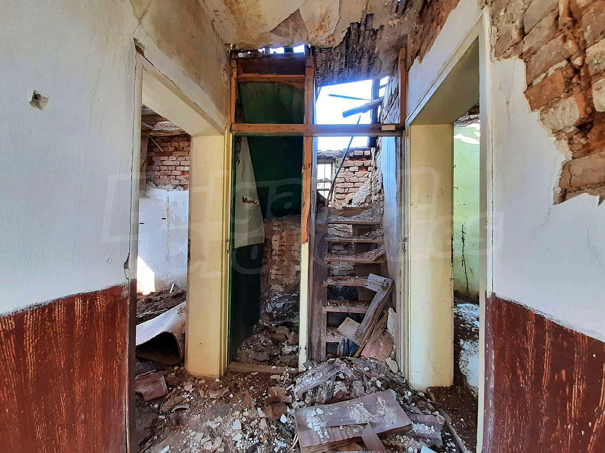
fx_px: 227
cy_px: 226
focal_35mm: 13
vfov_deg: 89.9
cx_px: 302
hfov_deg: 106.2
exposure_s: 1/50
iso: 64
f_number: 2.2
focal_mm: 1.42
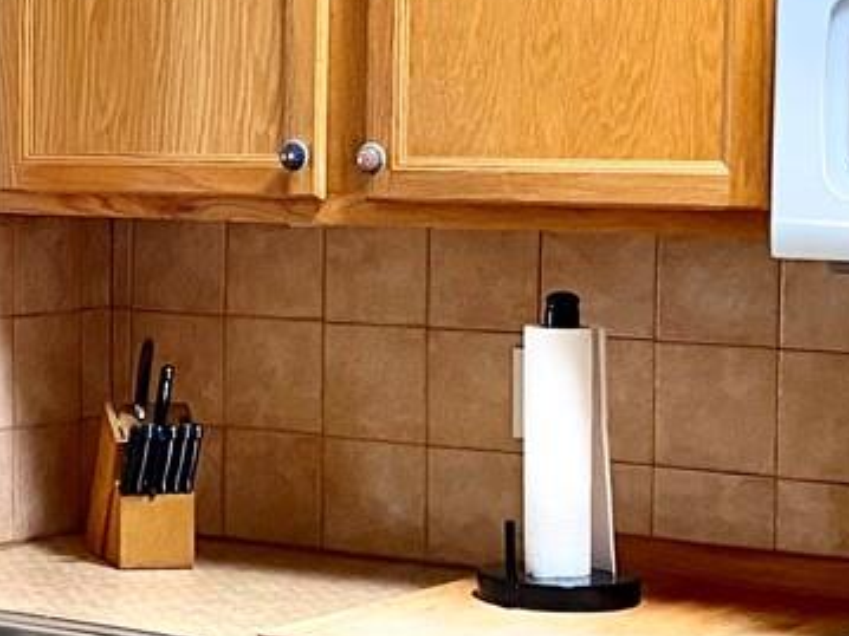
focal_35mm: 116
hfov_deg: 16.5
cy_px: 286
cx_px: -85
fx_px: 2844
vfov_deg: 12.8
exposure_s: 1/76
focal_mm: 4.25
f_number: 1.8
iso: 125
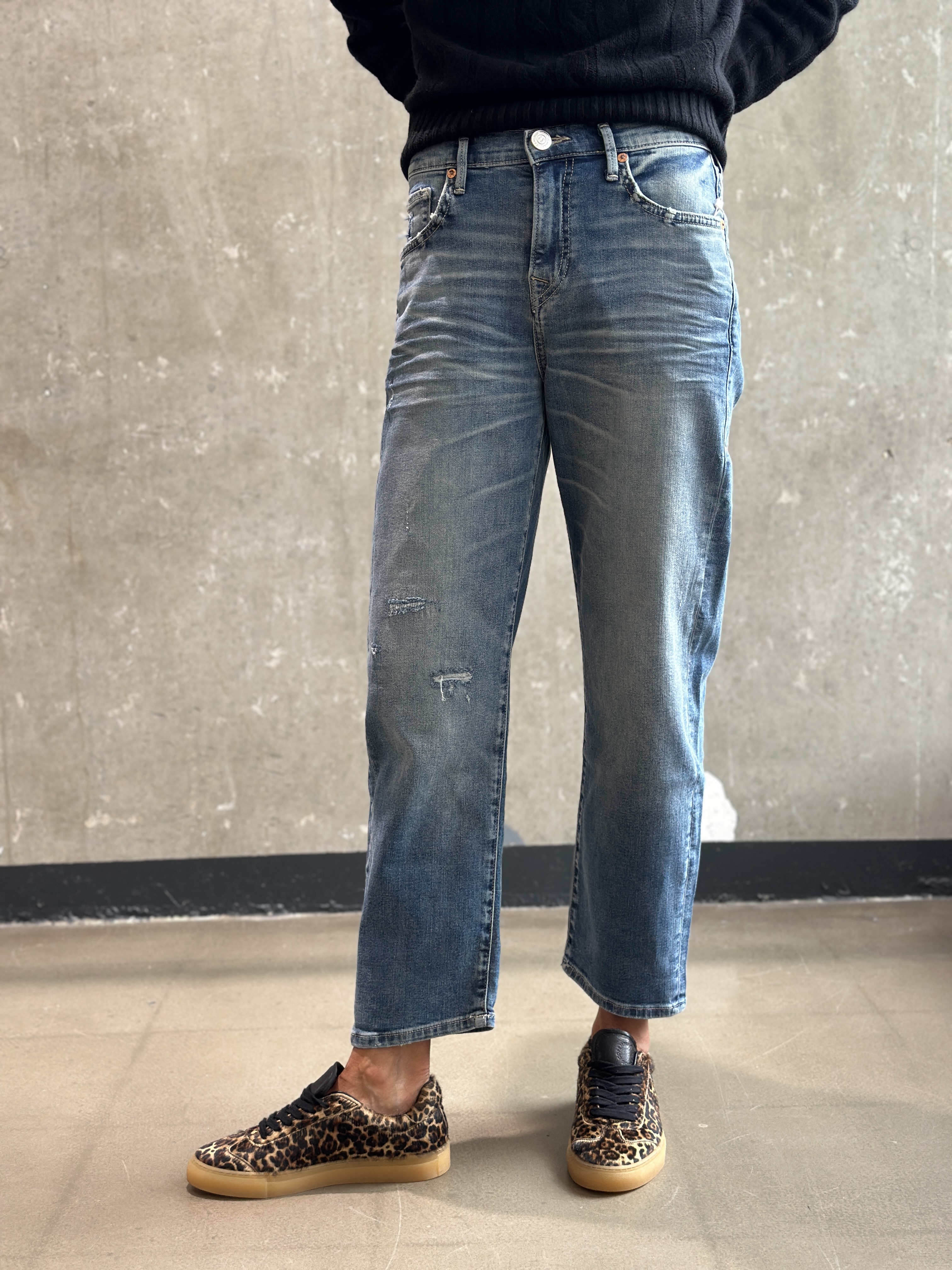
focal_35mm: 48
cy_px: 635
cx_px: 476
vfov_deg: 39.7
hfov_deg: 30.3
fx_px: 1760
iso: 100
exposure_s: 1/121
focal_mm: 6.86
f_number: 1.78
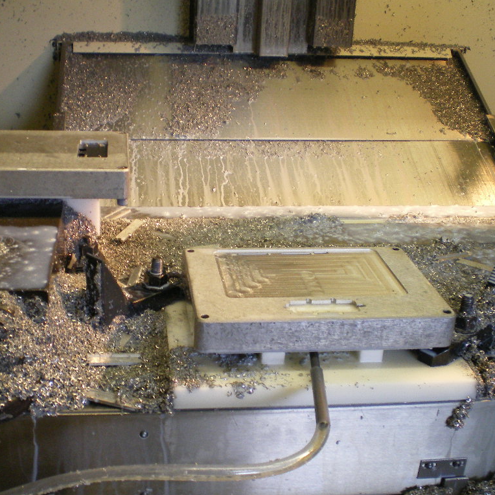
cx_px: 179
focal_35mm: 45
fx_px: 728
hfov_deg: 37.3
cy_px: 247
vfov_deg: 37.6
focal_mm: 6.3
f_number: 3.1
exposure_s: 1/30
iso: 320
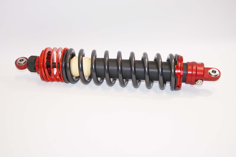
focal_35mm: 52
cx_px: 118
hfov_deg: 37.9
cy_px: 78
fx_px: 344
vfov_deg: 25.7
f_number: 4.5
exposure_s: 1/125
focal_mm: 35
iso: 400
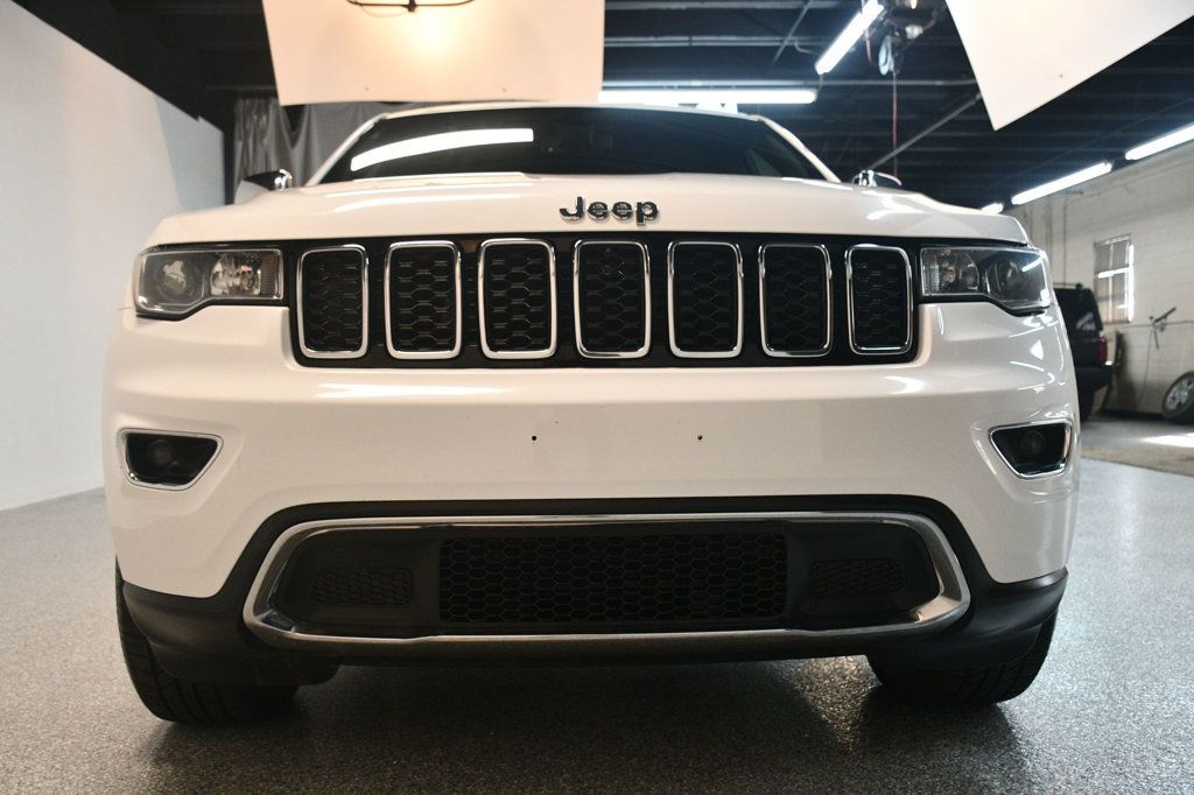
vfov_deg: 39.9
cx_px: 597
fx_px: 1094
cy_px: 398
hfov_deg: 57.2
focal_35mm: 33
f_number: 3.5
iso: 1400
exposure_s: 1/125
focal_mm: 22
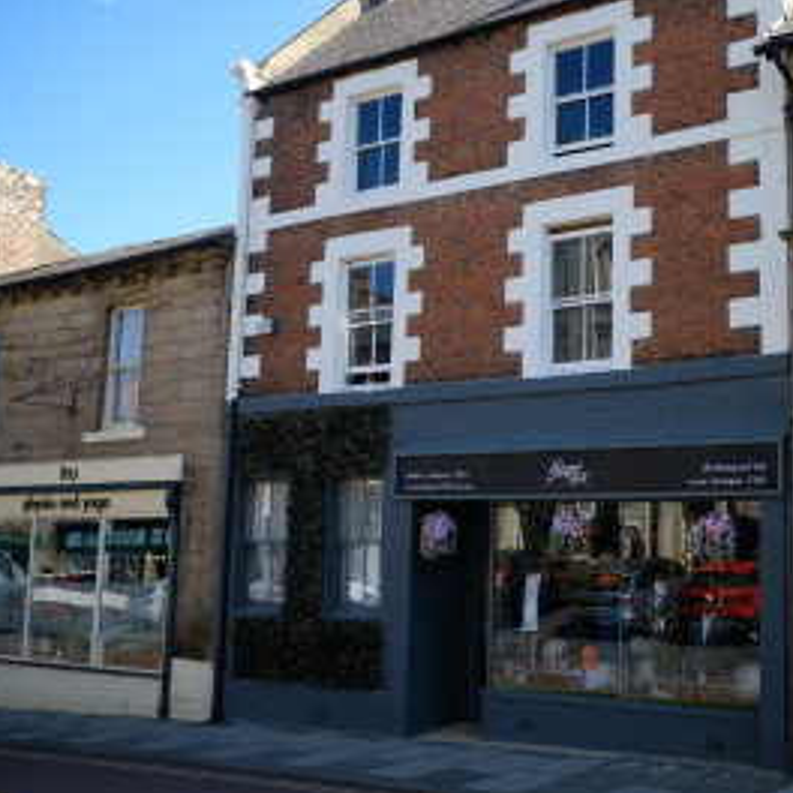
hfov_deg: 36.7
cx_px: 586
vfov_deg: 37.6
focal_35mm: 45
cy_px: 398
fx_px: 1166
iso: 400
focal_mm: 23
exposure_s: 1/4000
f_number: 2
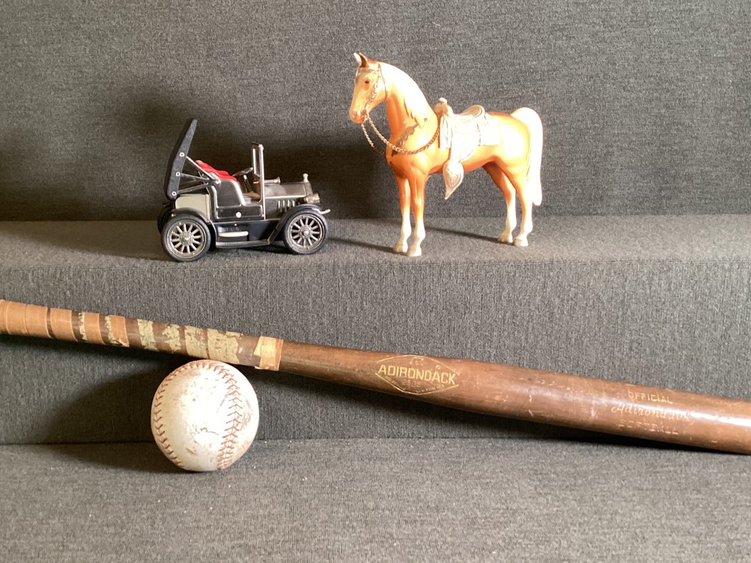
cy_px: 271
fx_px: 846
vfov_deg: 36.8
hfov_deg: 47.8
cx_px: 329
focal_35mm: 39
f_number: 2.4
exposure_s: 1/40
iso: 250
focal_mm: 3.3
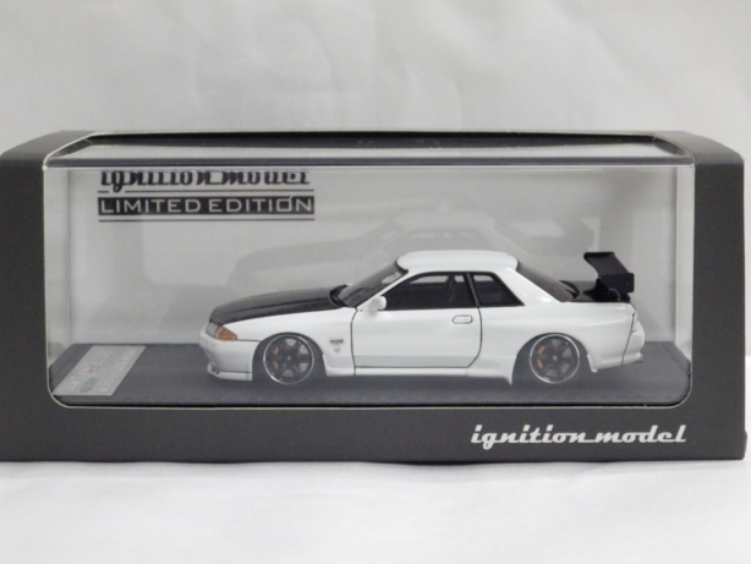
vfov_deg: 19.9
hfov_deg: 26.3
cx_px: 366
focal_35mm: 74
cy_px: 292
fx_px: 1606
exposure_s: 1/60
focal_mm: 12.8
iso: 800
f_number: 4.2
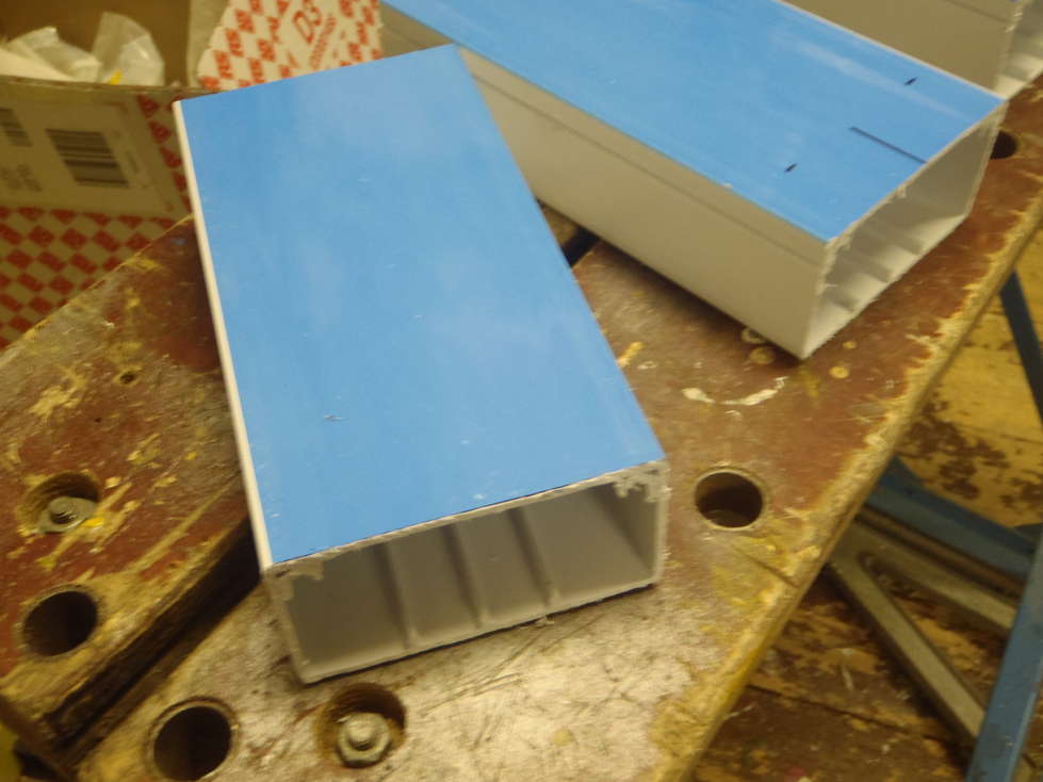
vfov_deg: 39.6
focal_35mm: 36
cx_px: 522
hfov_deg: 51.4
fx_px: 1085
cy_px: 391
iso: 250
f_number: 4.1
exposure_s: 1/4
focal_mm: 6.53
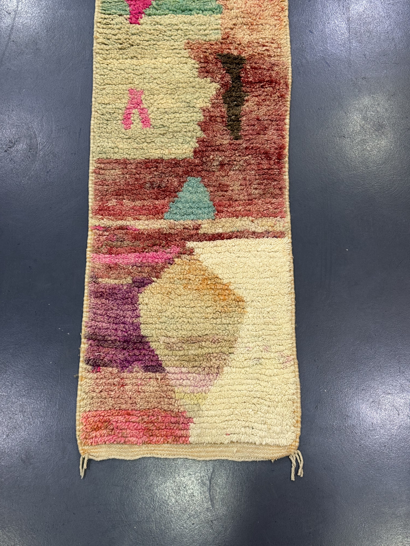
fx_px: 758
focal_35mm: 48
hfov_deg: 30.3
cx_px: 205
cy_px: 273
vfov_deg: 39.7
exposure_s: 1/50
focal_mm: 6.76
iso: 100
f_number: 1.78
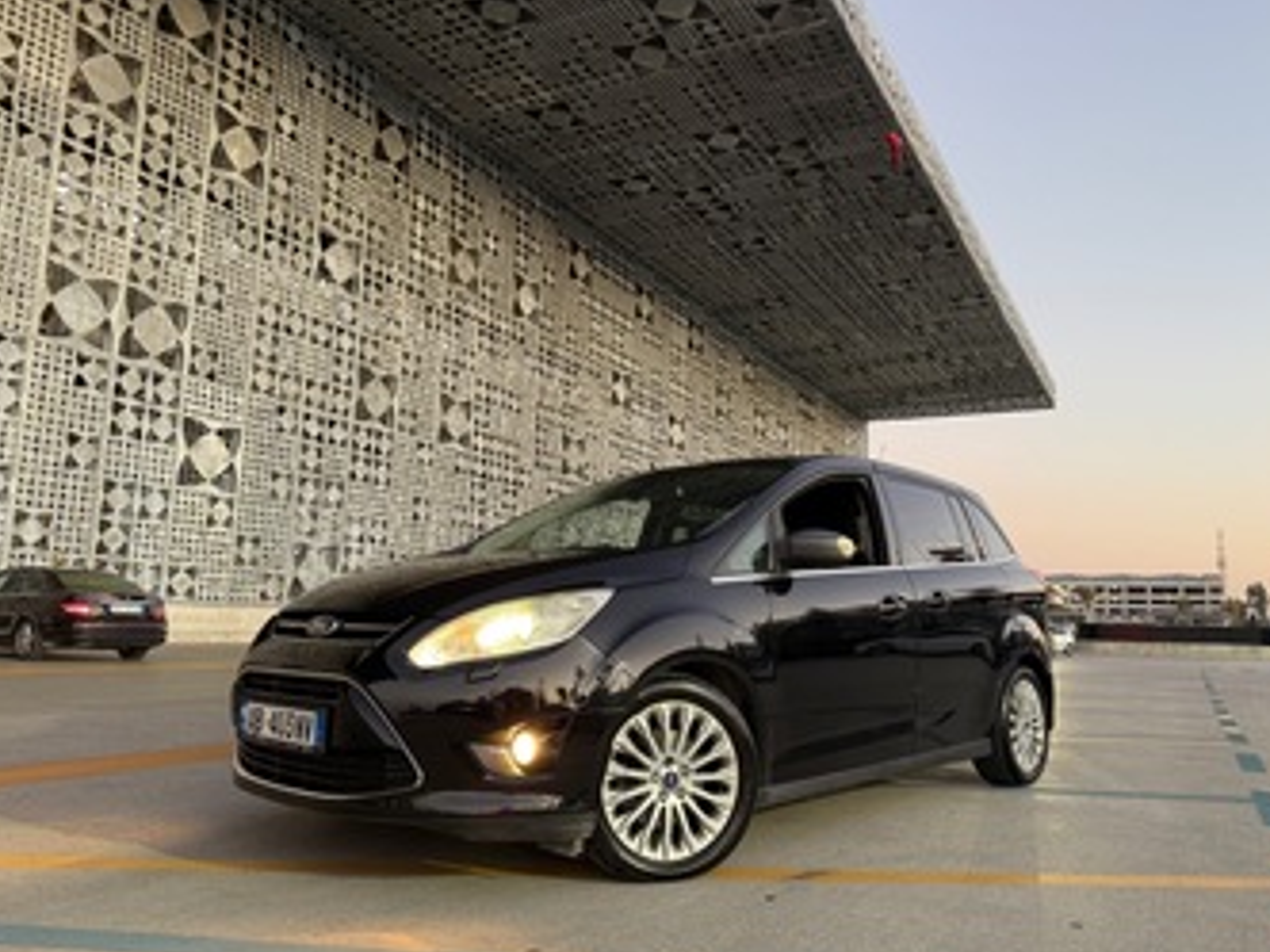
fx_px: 954
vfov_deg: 53.1
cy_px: 474
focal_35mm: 26
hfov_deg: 67.3
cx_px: 669
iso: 125
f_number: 1.78
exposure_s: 1/50
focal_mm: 6.76
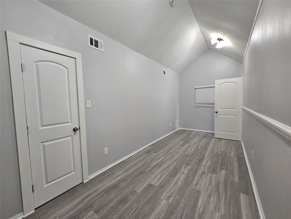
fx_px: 109
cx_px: 146
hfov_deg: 106.2
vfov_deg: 89.9
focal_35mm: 13
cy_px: 110
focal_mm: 2.2
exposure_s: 1/60
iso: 200
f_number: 2.2
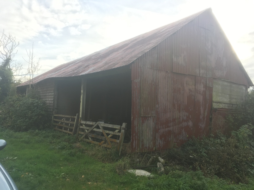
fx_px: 213
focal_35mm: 29
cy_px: 95
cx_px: 127
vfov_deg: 48.2
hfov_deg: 61.7
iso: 25
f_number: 2.2
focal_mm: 4.15
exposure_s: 1/331
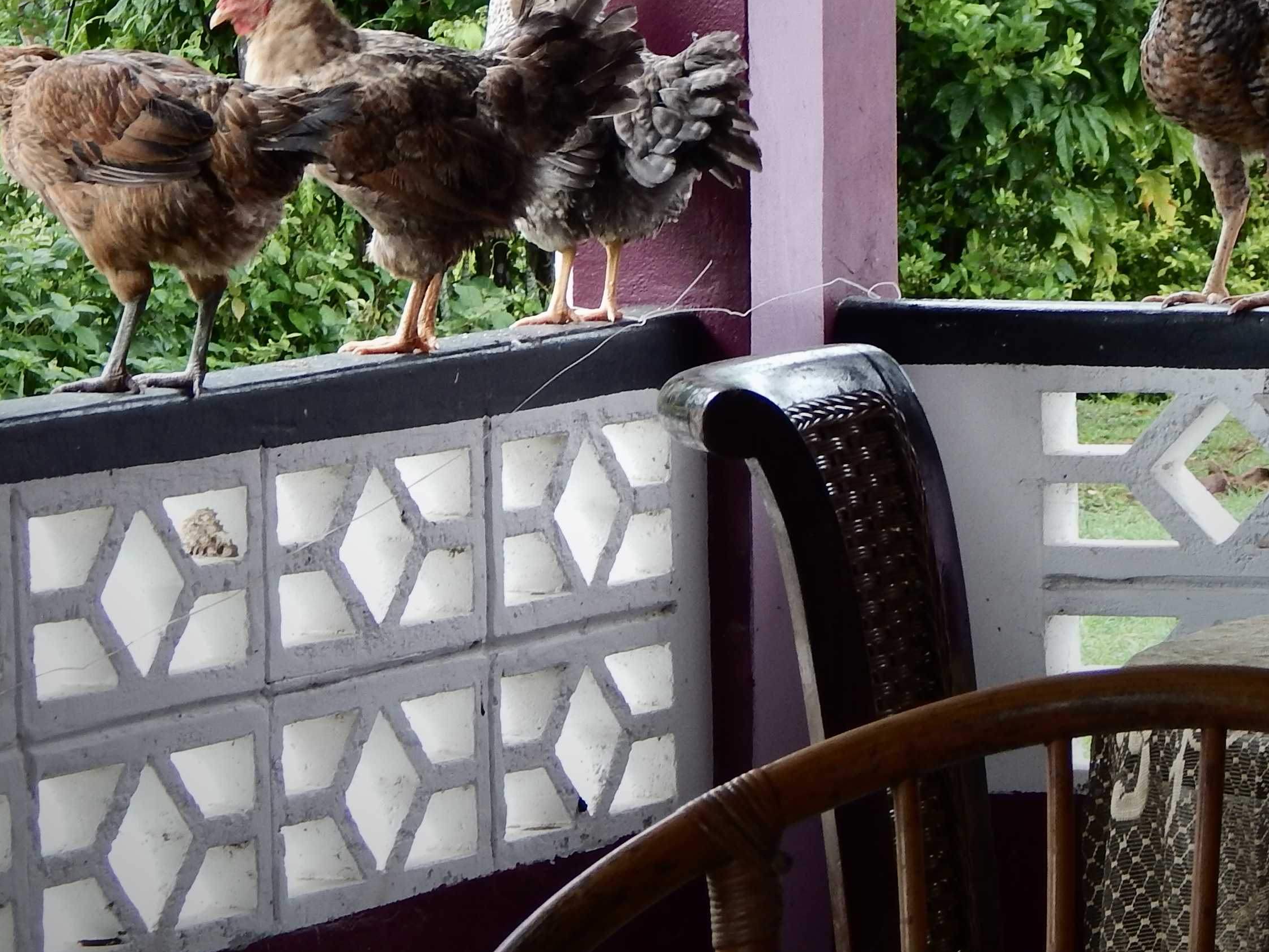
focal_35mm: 214
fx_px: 7846
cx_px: 670
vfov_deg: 6.9
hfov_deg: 9.2
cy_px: 88
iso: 140
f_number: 4.5
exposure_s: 1/30
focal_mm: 18.7
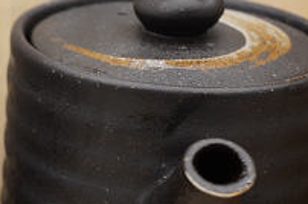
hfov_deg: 12.5
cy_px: 201
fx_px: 1333
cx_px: -165
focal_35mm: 156
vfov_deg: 8.7
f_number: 4
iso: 450
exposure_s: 1/60
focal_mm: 28
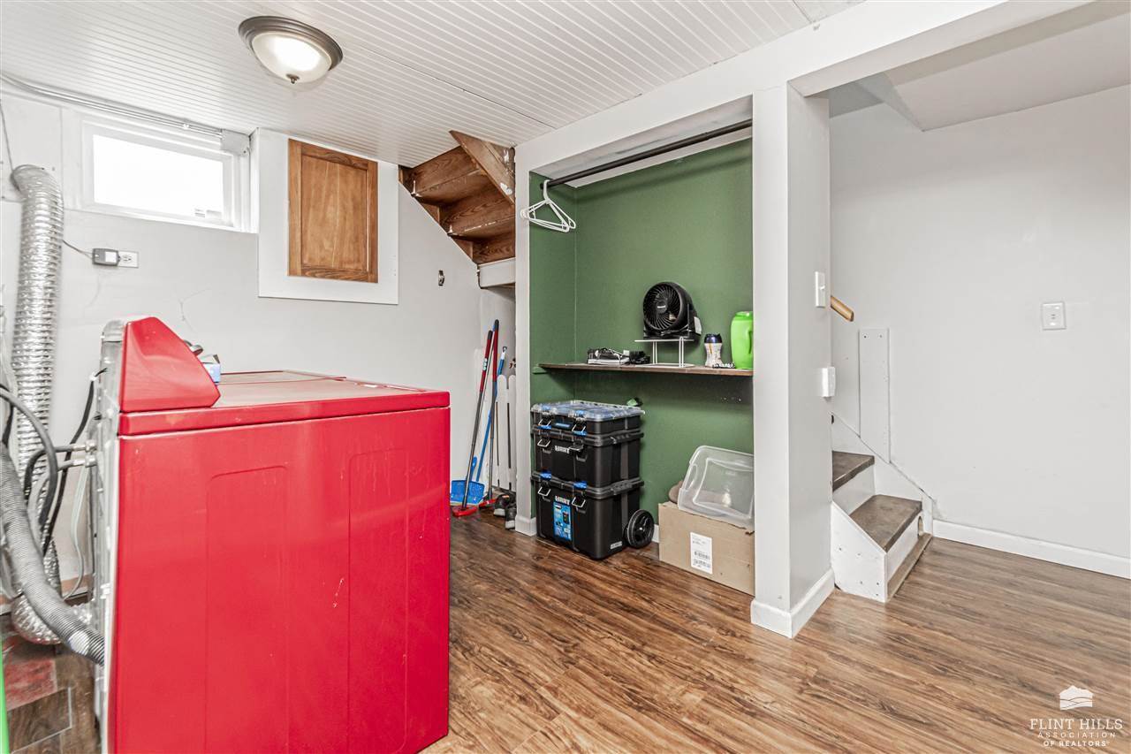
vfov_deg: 77.3
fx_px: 471
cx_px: 566
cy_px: 377
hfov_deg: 100.4
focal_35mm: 15
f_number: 10
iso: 1000
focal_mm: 10
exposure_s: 1/60
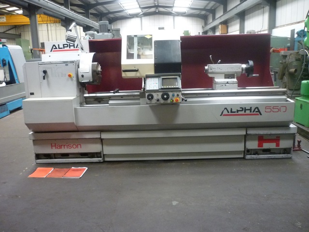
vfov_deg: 42.9
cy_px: 116
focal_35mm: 33
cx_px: 154
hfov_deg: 55.4
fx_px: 295
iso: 320
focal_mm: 5.5
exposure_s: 1/30
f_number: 2.8
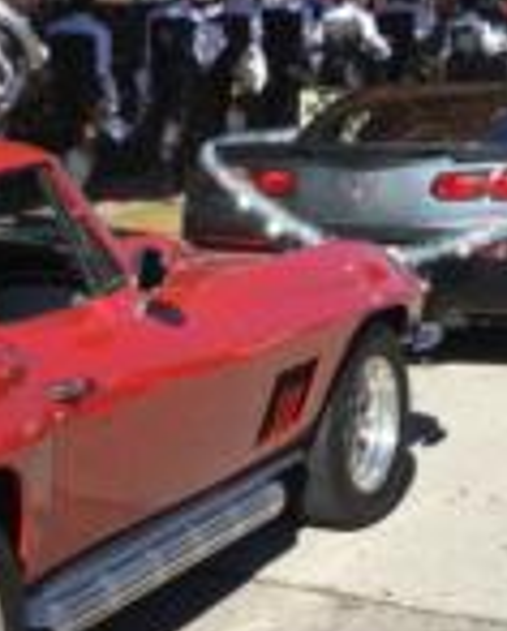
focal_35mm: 96
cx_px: -189
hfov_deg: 15.2
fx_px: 1797
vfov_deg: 19.9
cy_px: 290
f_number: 2.2
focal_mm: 4.15
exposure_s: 1/1538
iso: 25
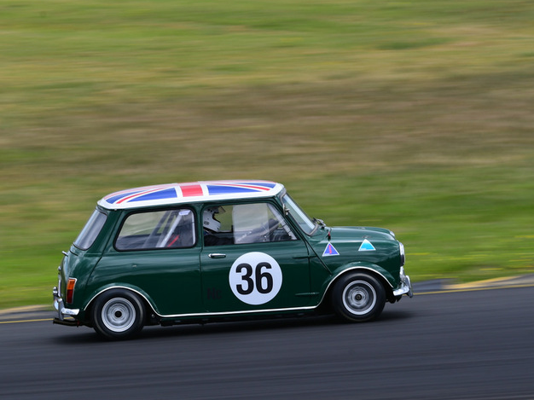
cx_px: 225
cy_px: 198
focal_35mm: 572
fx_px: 8821
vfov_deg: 2.6
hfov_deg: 3.5
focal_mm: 310
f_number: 11
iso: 160
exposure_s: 1/125
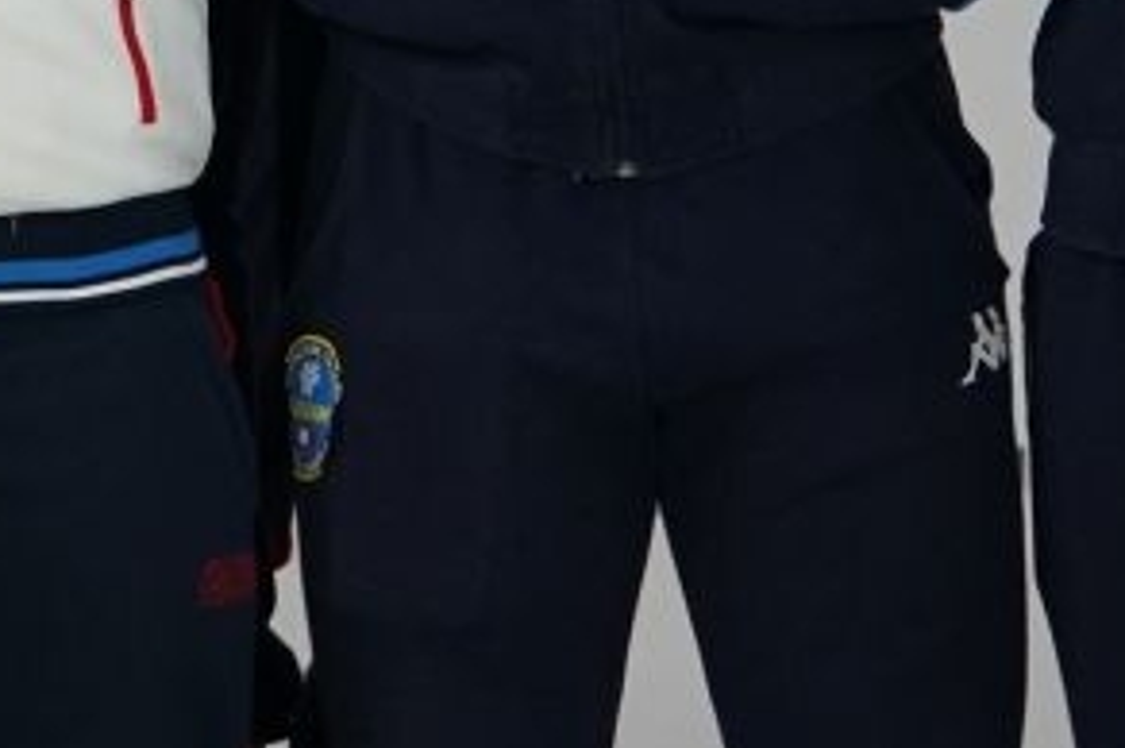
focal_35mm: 432
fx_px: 13485
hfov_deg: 4.7
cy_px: -983
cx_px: -902
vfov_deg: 3.1
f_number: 2.8
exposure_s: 1/250
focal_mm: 70
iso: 1250
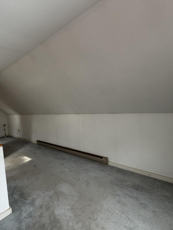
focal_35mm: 19
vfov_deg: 84.7
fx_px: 127
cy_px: 117
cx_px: 44
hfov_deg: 64.7
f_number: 2.2
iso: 125
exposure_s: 1/121
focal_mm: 2.22
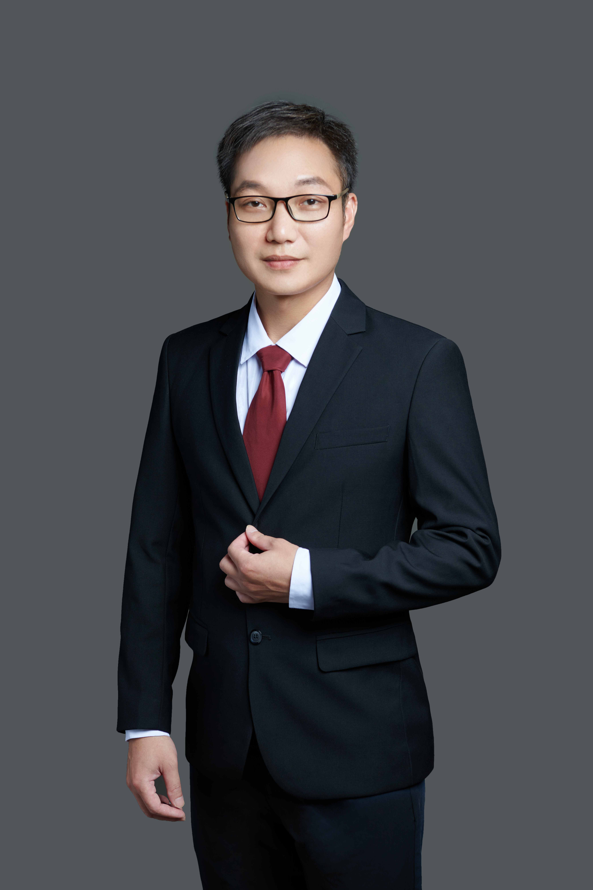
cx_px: 296
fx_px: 1730
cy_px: 445
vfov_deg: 28.8
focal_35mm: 70
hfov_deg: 19.5
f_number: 6.3
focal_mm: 70
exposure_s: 1/160
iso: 100
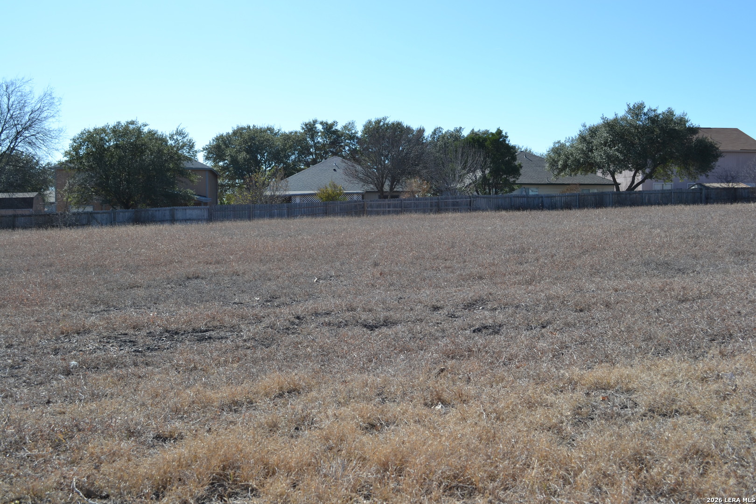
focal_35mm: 36
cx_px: 378
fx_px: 756
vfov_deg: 36.9
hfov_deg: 53.1
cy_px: 252
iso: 100
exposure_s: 1/200
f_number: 7.1
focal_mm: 24
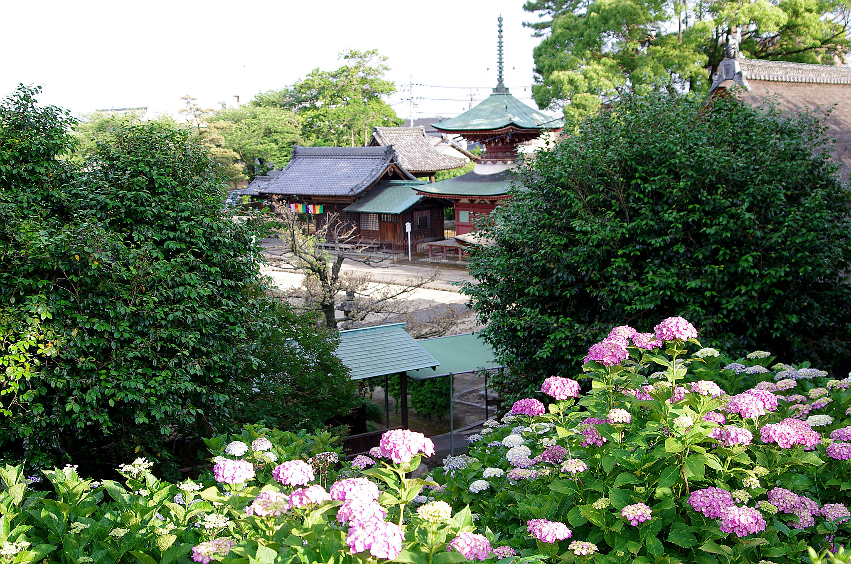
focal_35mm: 42
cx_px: 426
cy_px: 282
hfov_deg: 46.5
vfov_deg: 31.7
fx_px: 991
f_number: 3.5
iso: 100
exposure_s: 1/200
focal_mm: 28
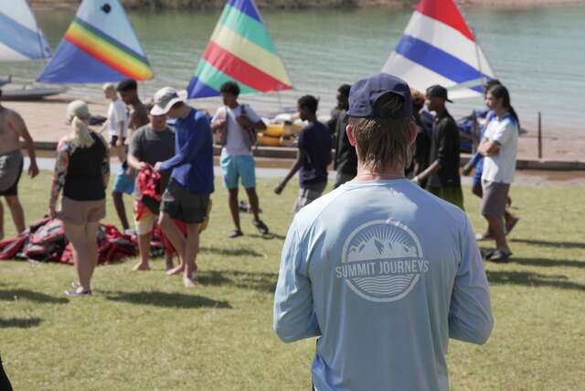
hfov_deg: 24.2
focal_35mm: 84
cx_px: 292
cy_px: 196
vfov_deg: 16.3
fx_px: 1365
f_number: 9
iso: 125
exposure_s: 1/200
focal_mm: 84
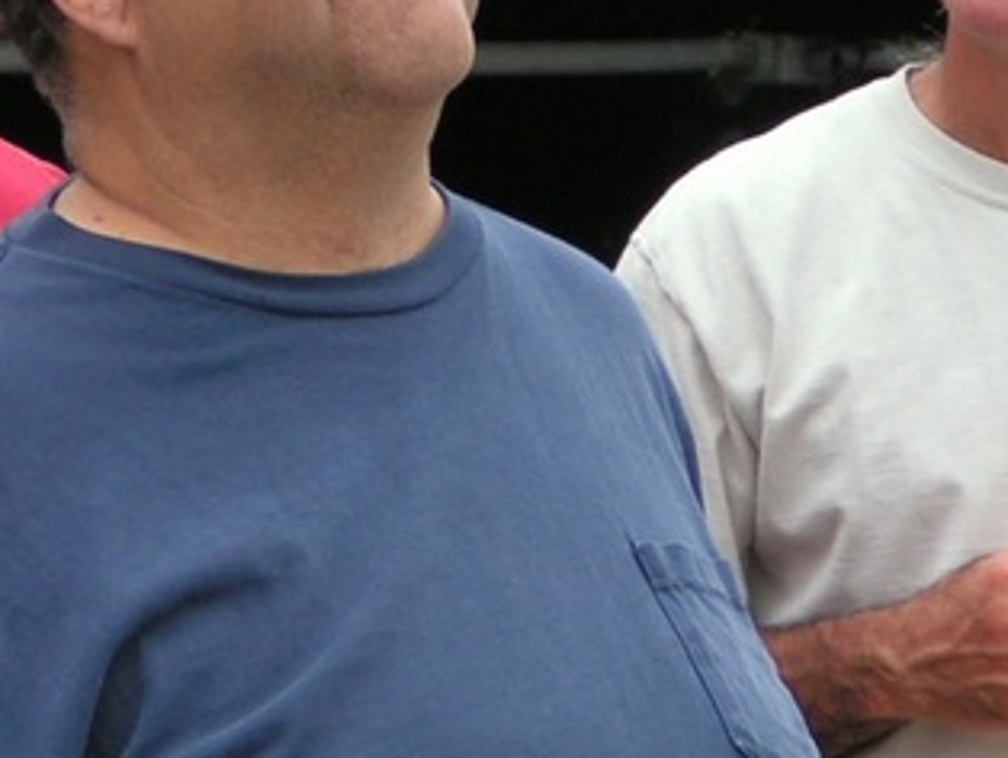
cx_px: 417
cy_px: 128
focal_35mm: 400
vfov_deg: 3.7
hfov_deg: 5.0
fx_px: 11657
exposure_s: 1/200
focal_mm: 24
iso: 50
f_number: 3.5
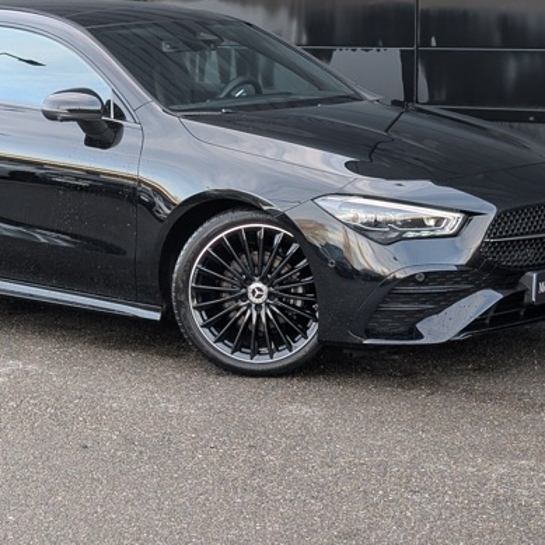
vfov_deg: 19.4
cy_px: 160
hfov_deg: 19.4
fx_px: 1585
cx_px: 175
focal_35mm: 89
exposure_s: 1/183
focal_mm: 6.9
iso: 80
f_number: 1.68
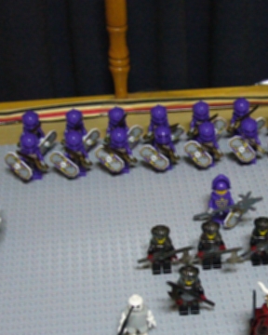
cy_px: 221
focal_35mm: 78
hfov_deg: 19.4
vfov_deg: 24.3
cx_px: 220
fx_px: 773
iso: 400
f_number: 3.2
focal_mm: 7.5
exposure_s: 1/8
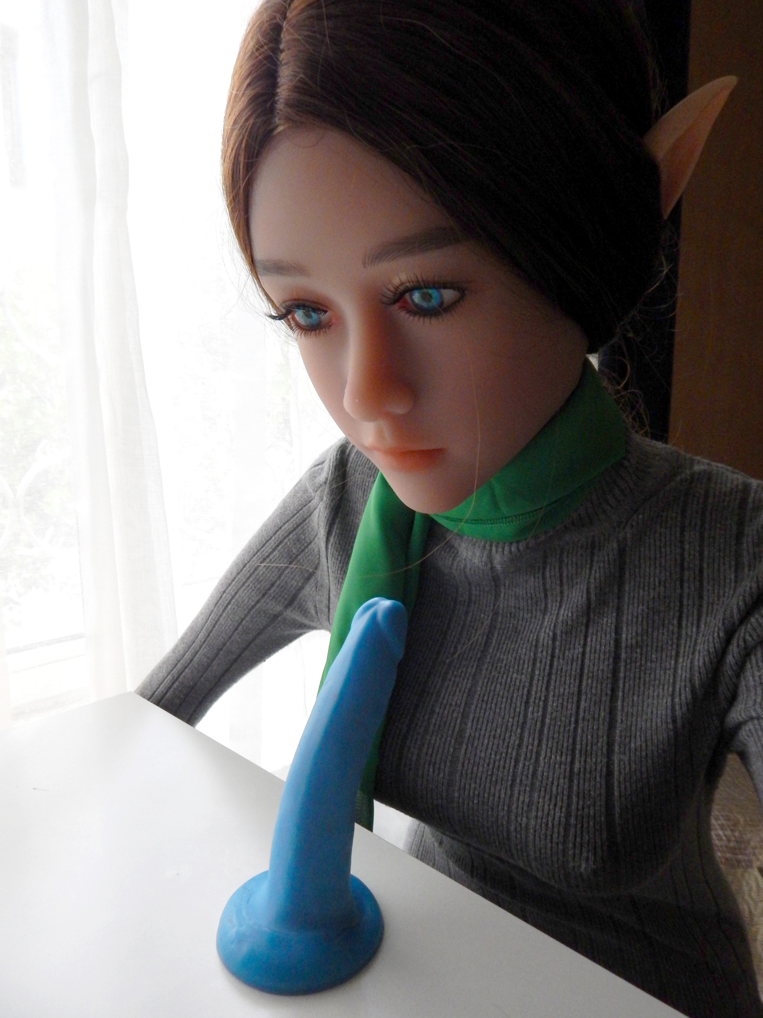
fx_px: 676
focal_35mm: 23
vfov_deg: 73.9
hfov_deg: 58.9
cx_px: 382
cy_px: 509
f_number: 3
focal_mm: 4
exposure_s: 1/25
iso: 400
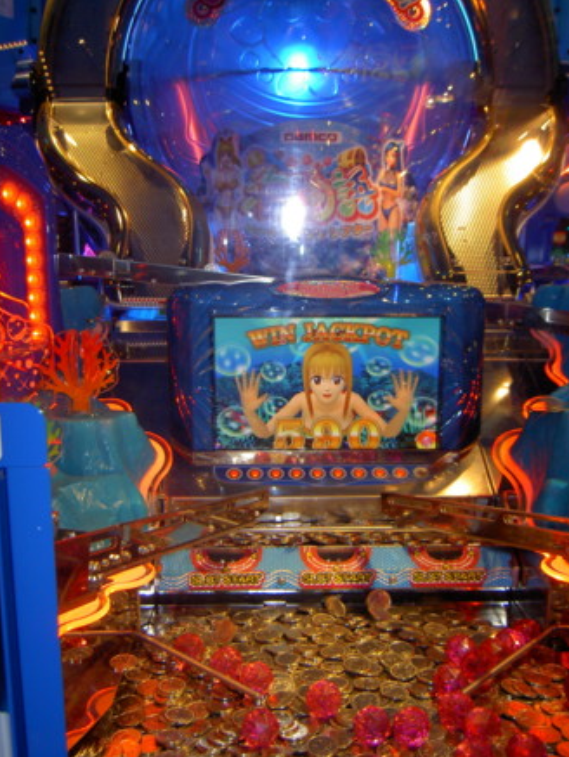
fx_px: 767
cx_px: 278
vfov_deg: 52.6
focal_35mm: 35
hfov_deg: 40.7
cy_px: 388
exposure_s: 1/60
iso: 100
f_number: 2.8
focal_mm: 5.6
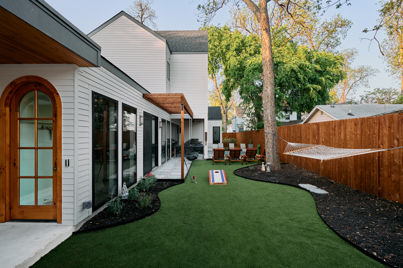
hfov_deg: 93.3
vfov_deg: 70.4
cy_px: 134
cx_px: 202
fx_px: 190
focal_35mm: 17
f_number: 8
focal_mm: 17
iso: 100
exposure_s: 1/6
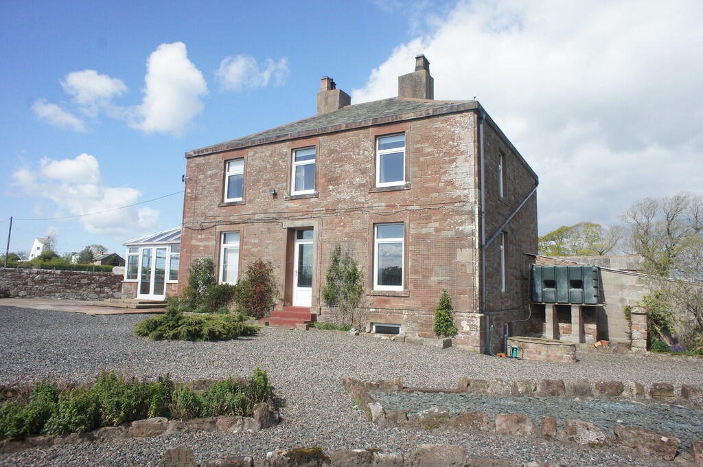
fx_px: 468
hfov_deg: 73.8
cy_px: 234
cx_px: 352
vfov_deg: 53.0
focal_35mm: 24
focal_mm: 16
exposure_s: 1/1000
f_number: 8
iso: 800
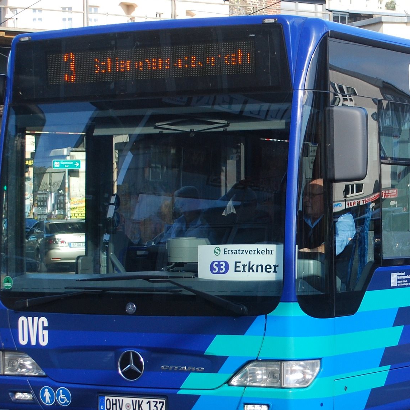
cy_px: 234
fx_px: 1569
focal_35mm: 117
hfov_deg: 14.8
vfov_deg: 14.9
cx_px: 352
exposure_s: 1/500
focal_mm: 35
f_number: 5.3
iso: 320
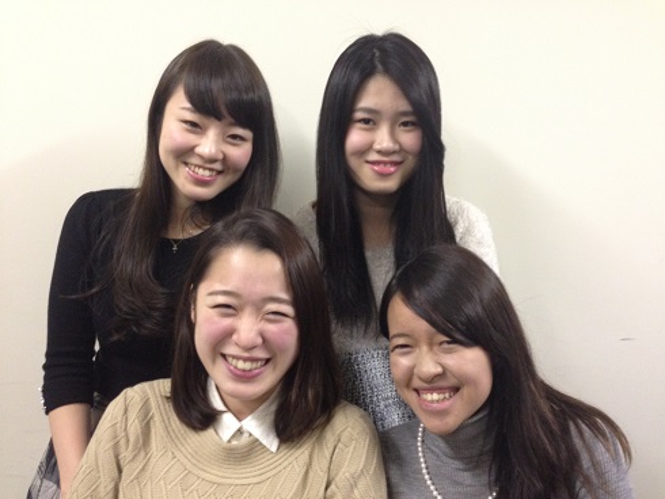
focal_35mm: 33
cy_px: 250
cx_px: 332
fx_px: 634
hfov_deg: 55.3
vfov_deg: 43.0
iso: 250
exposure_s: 1/20
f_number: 2.4
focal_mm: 4.12
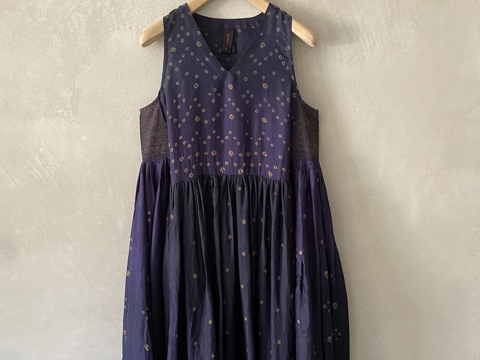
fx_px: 485
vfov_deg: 40.3
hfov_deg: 52.6
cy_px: 232
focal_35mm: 35
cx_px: 238
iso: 250
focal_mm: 4.25
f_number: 1.8
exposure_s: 1/60
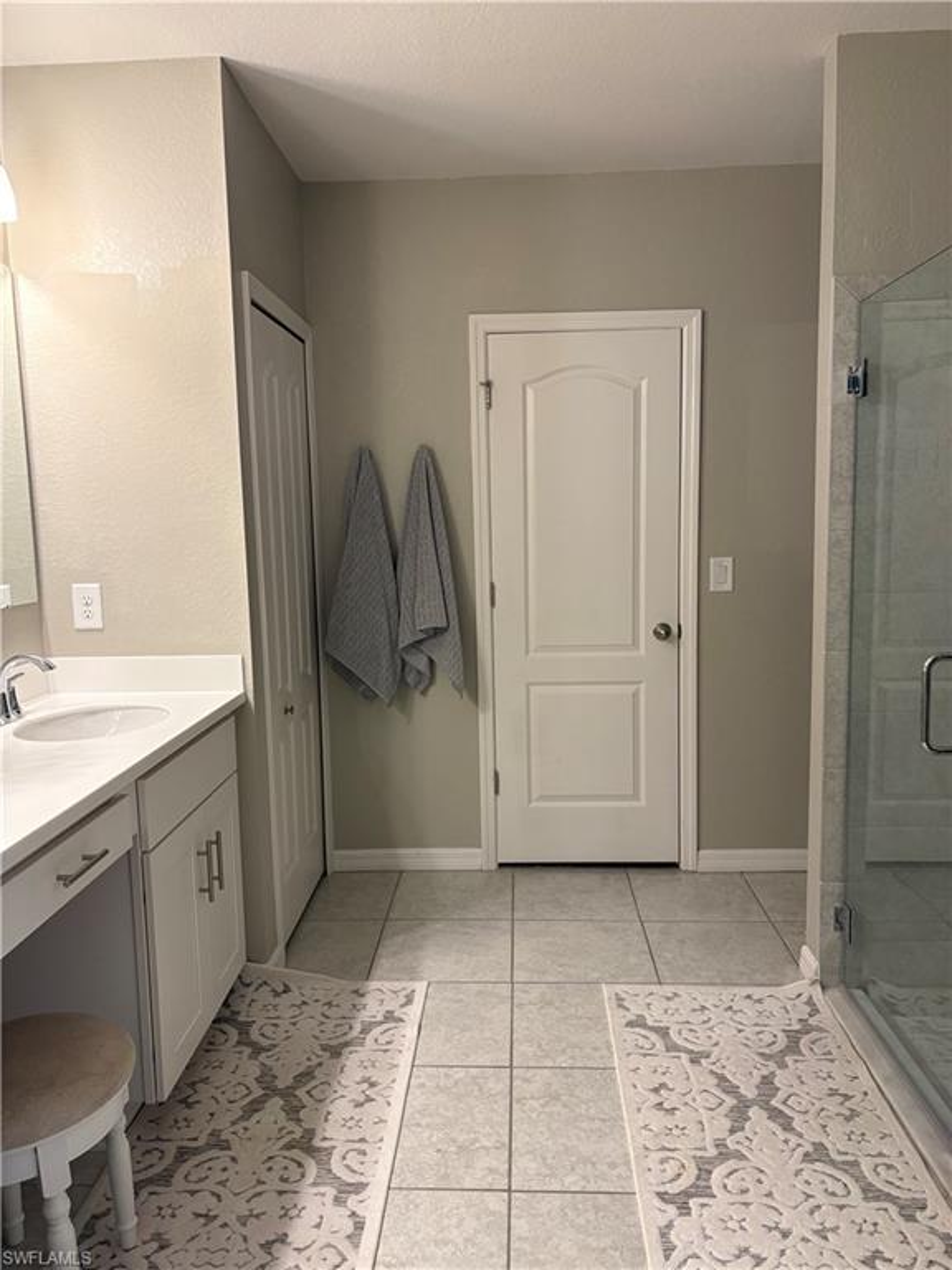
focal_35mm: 26
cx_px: 476
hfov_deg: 53.1
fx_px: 953
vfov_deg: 67.3
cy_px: 635
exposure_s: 1/60
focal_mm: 5.96
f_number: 1.6
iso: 160
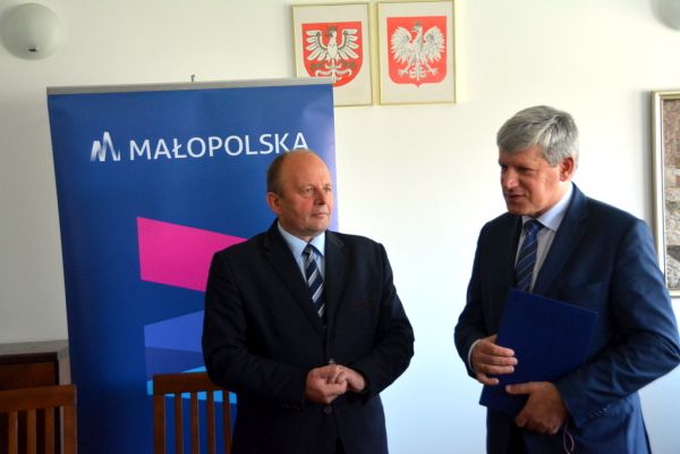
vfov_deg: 25.8
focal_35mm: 52
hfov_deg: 37.9
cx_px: 340
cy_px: 227
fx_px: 992
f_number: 4.2
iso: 1600
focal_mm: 35
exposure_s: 1/125
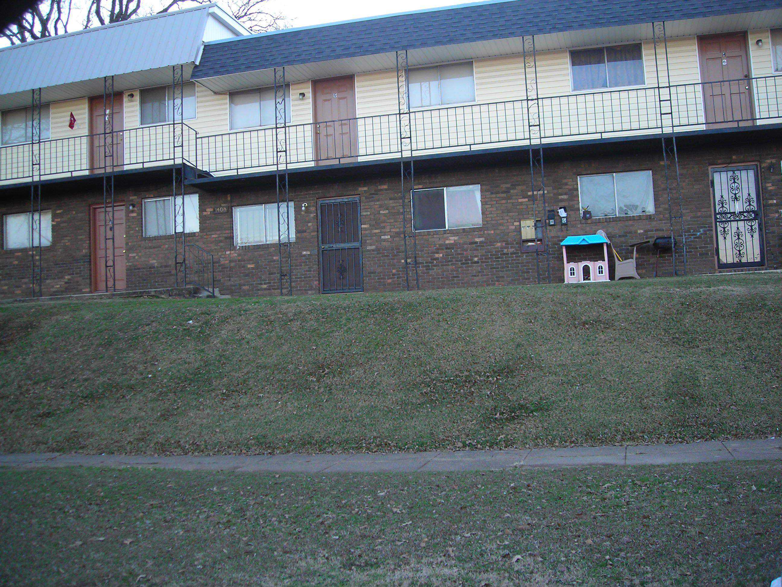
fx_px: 858
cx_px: 391
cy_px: 294
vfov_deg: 37.7
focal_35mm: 38
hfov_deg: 49.0
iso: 50
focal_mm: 6.3
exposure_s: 1/54.3
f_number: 3.2
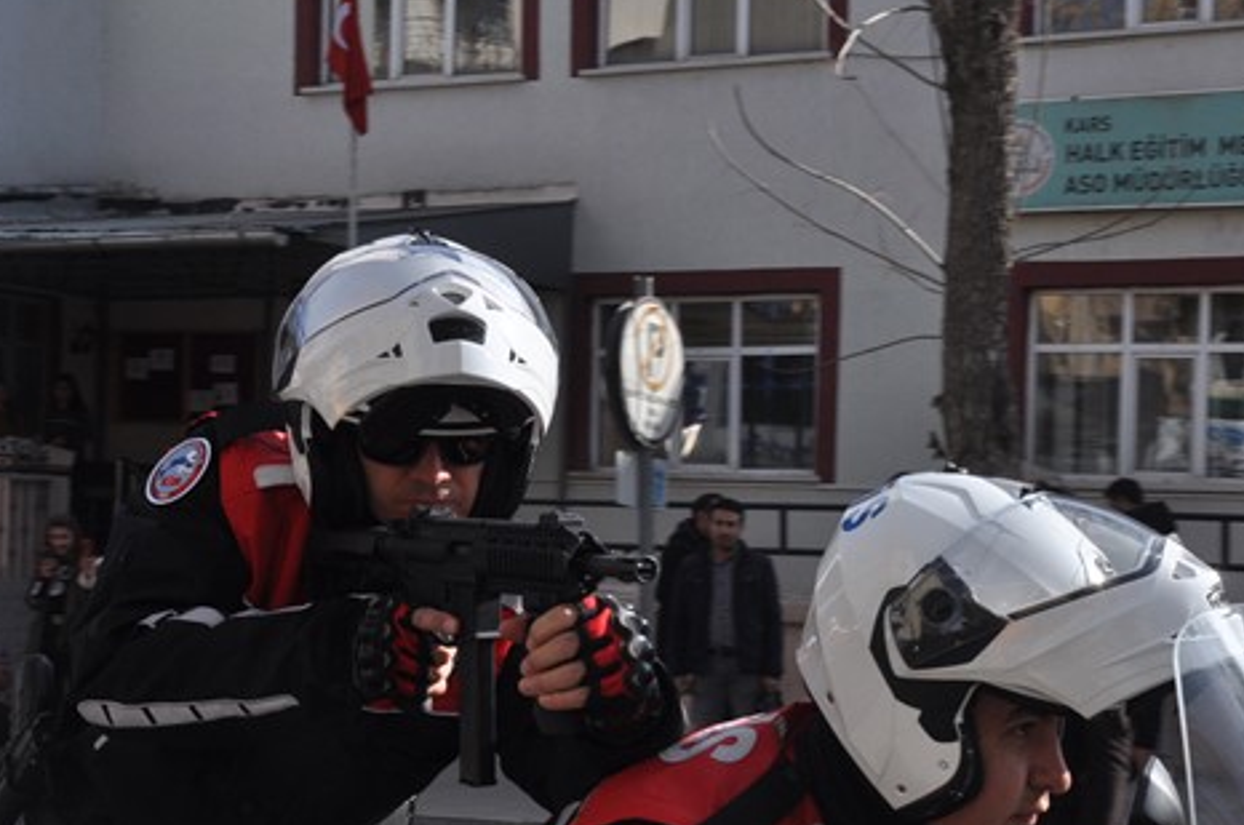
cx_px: 849
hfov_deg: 29.9
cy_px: 497
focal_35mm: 67
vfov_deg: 20.2
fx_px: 2311
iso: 500
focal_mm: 32
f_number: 13
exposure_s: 1/640
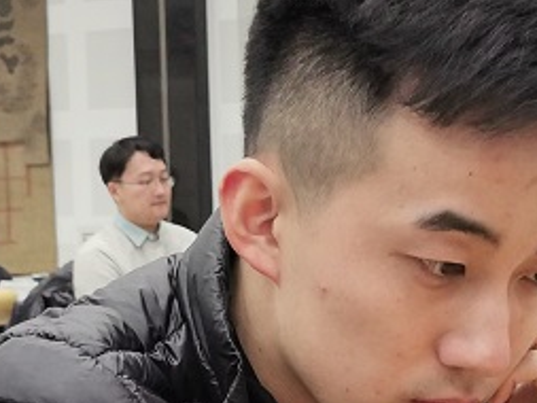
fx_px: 2157
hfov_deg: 14.0
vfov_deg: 10.4
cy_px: 543
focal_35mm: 139
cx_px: 505
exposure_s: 1/100
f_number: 1.6
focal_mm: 5.56
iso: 125
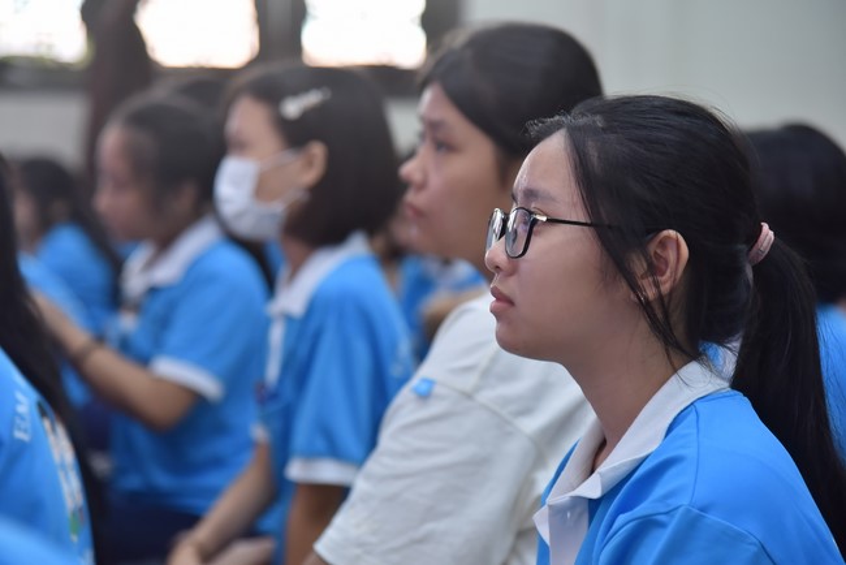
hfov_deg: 17.1
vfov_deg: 11.4
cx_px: 423
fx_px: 2821
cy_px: 282
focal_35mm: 120
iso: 1600
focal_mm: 120
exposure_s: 1/125
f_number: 4.5
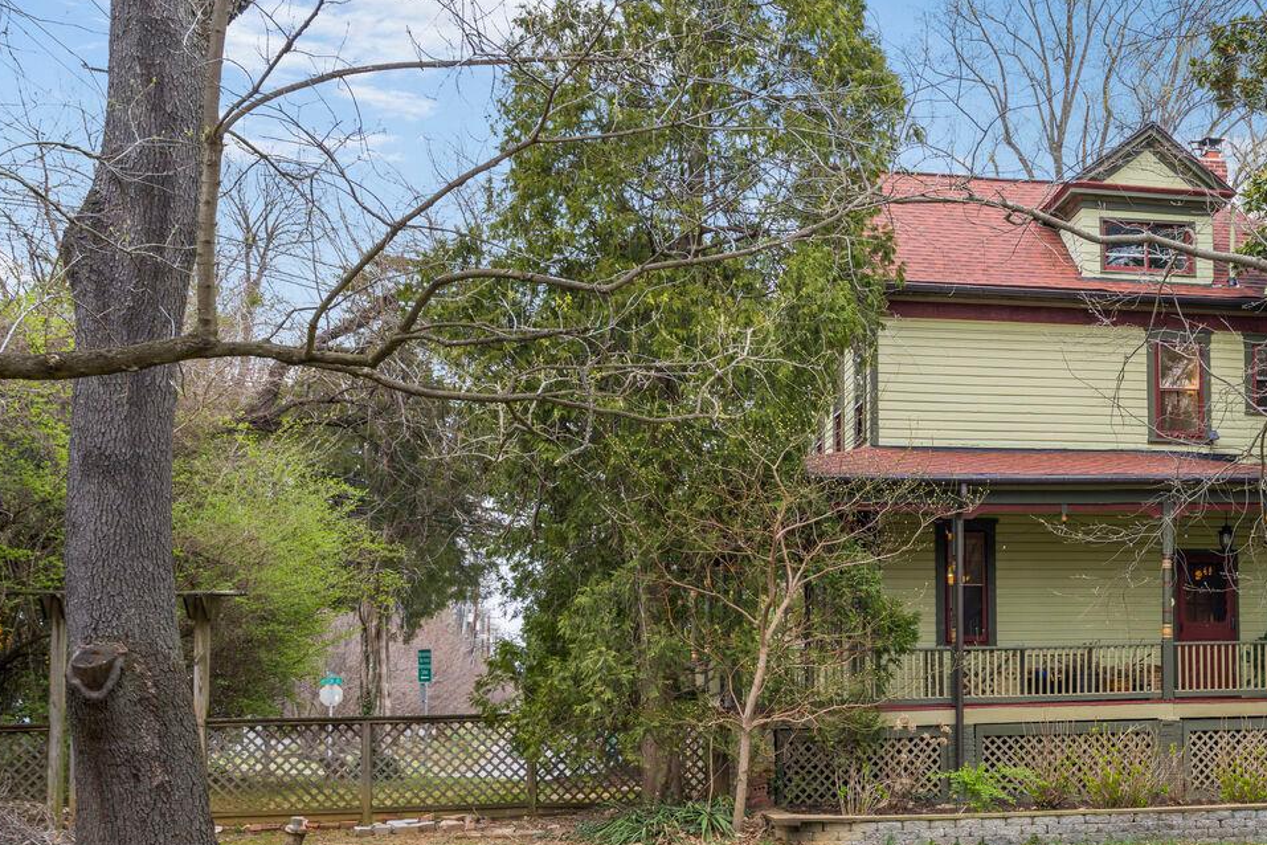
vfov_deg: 24.0
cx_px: 1104
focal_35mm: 56
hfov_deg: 34.0
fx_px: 1971
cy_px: 608
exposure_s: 1/50
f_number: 8
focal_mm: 31
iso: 200
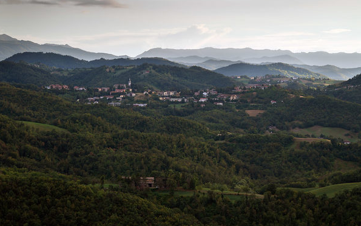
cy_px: 118
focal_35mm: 108
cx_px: 180
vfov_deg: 12.1
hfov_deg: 19.3
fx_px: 1063
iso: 64
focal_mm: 105
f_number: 6.3
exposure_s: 1/500
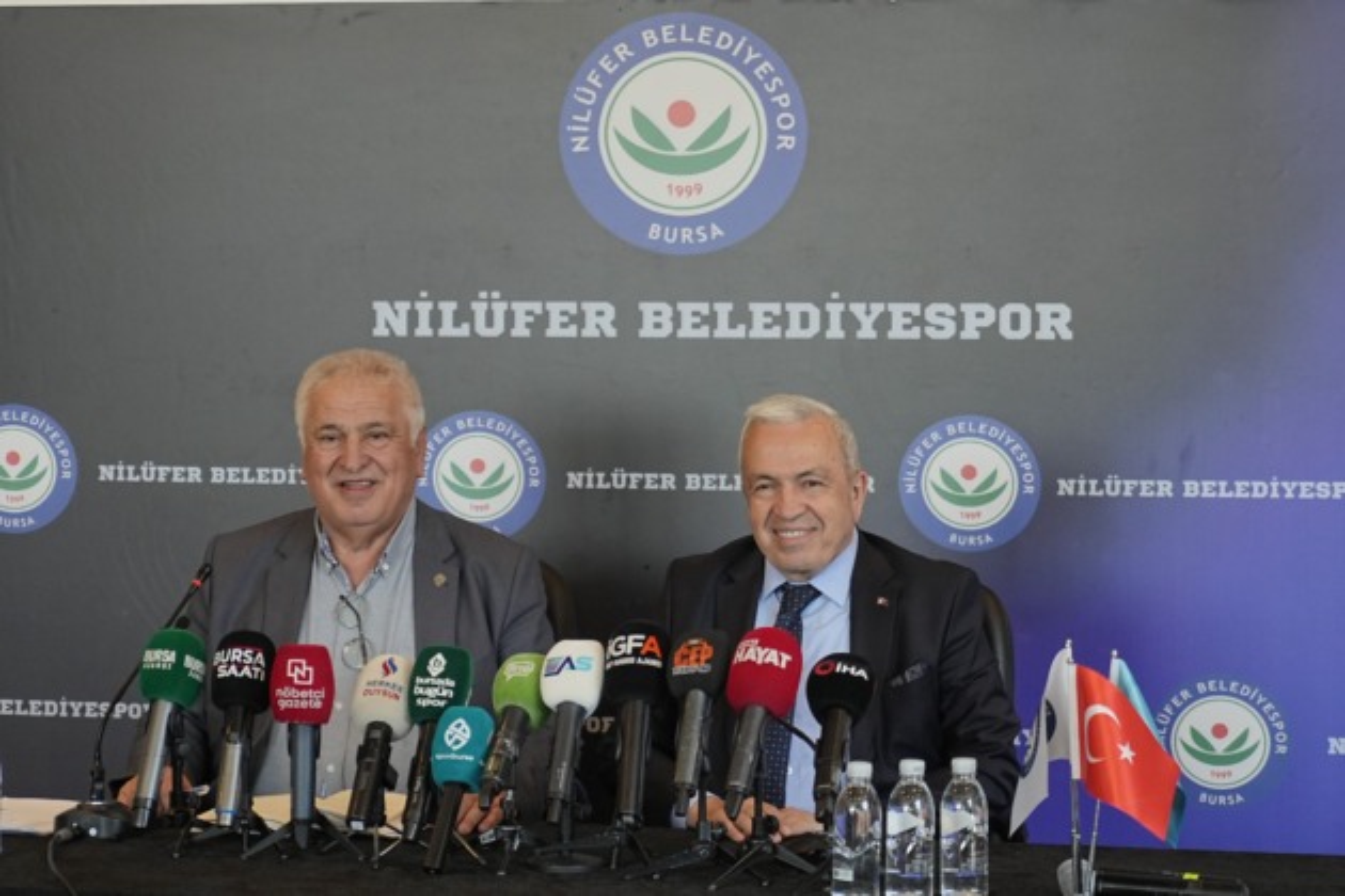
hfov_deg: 19.5
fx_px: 3923
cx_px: 672
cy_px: 448
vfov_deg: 13.0
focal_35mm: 105
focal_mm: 70
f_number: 4
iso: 1250
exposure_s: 1/125
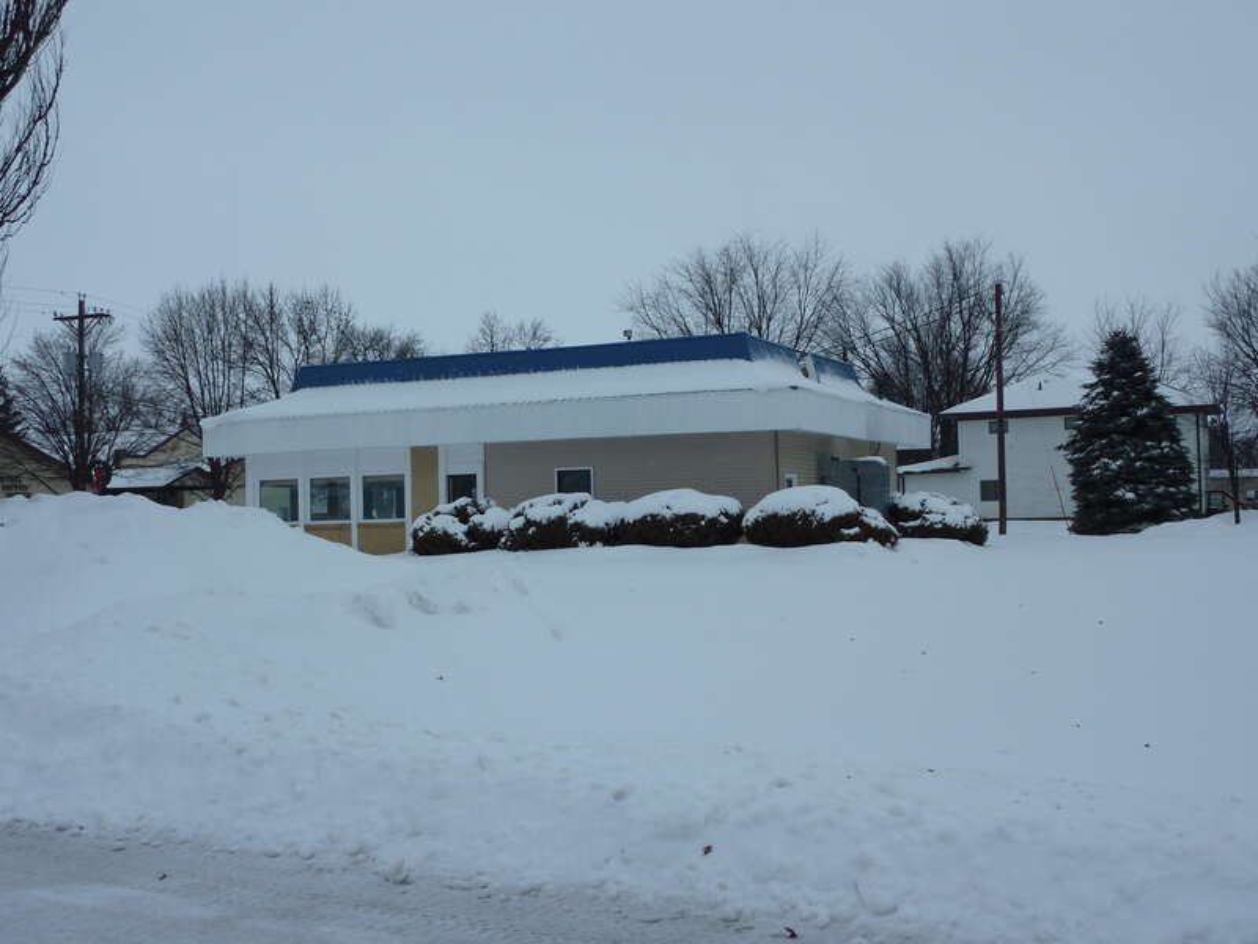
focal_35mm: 37
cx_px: 629
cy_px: 472
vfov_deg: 38.7
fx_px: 1345
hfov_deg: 50.1
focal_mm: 6.1
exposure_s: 1/500
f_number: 5
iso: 80
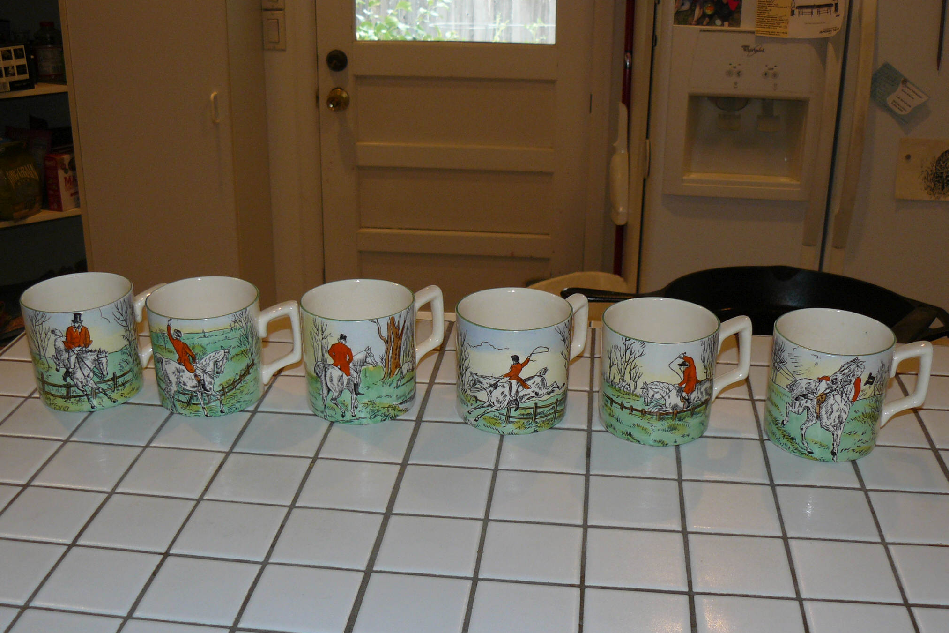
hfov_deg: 47.4
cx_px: 476
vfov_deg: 32.6
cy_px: 353
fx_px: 1081
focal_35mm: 41
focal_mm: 6
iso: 100
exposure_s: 1/30
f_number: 2.8
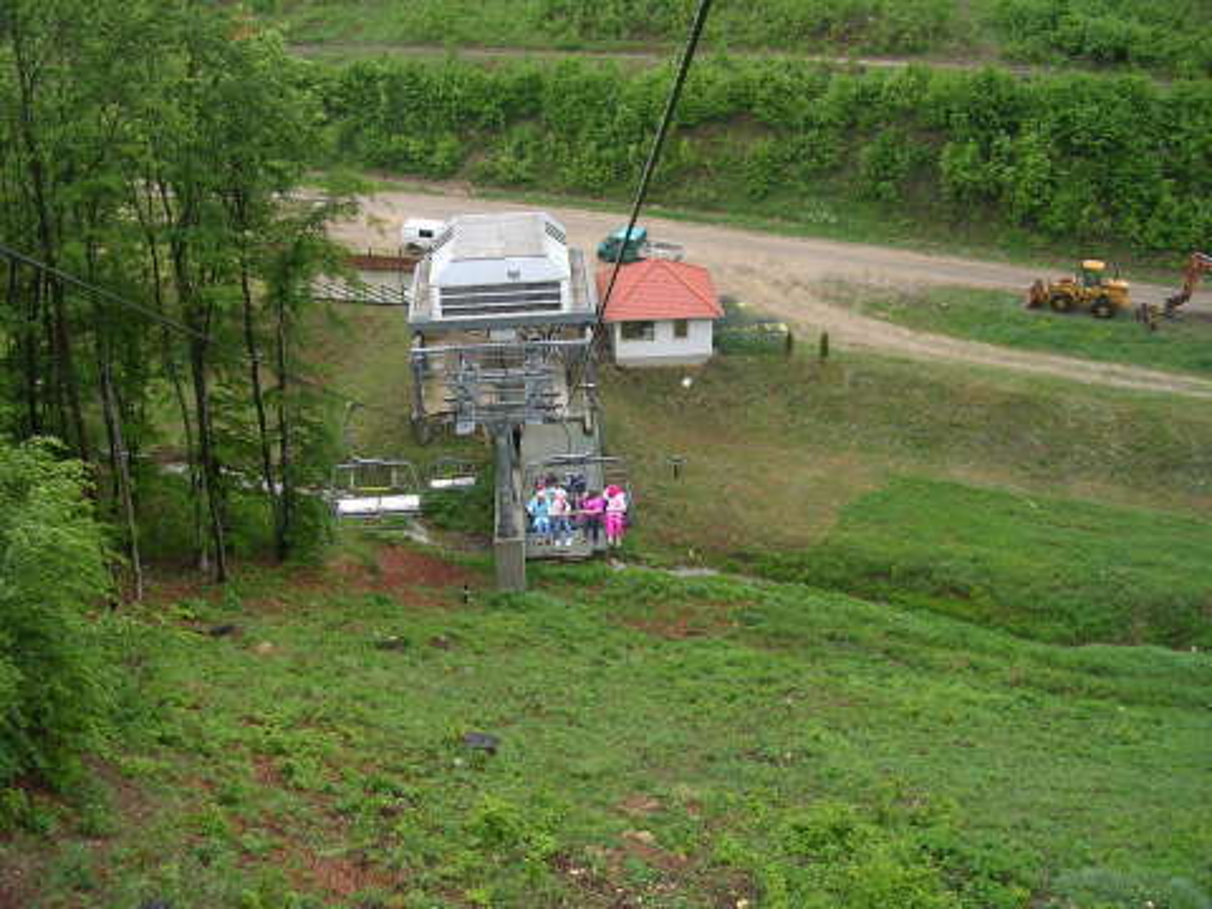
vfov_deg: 37.7
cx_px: 606
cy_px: 454
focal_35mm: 38
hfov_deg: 49.0
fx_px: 1330
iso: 50
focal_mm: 5.8
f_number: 2.8
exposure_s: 1/166
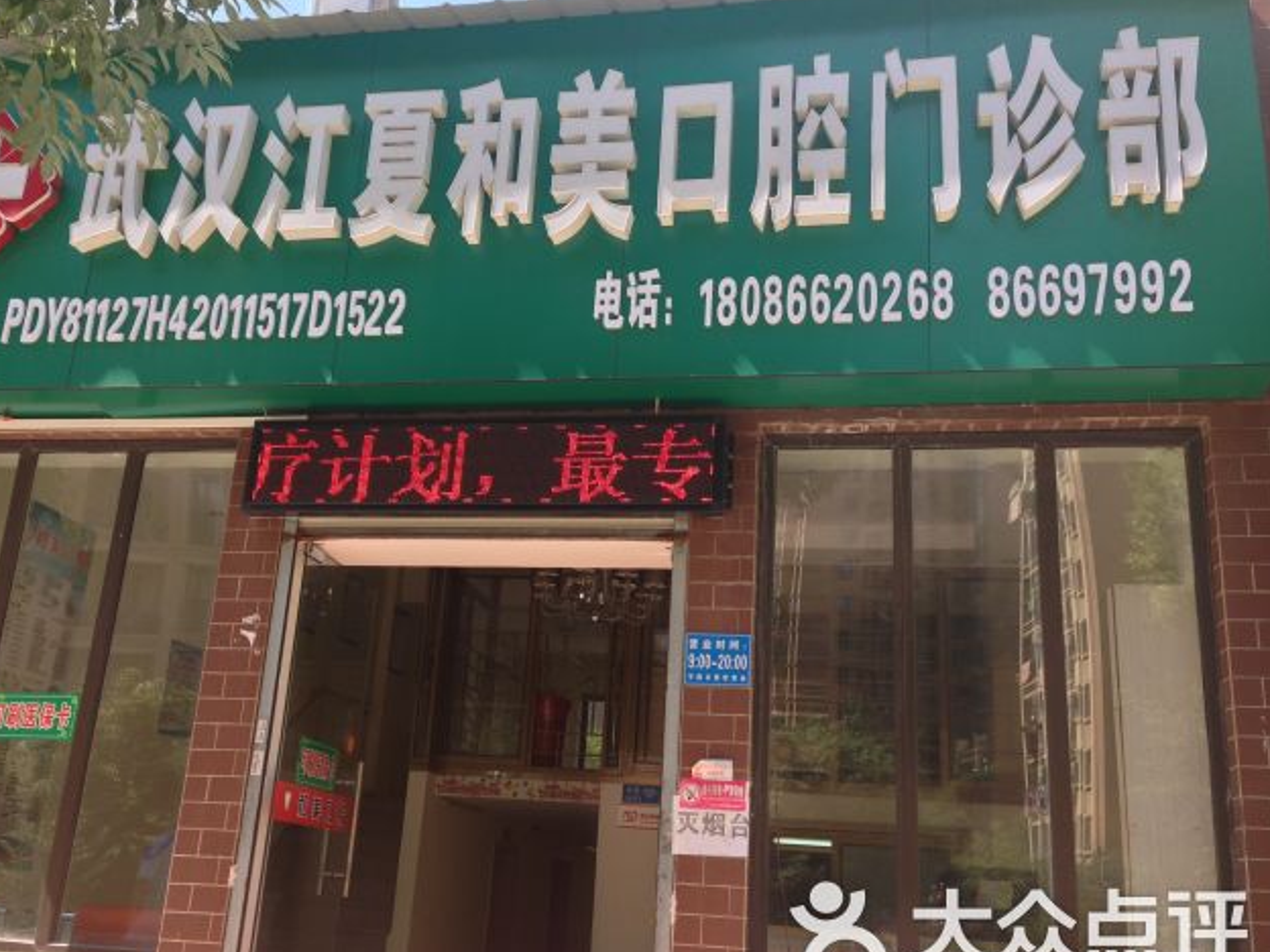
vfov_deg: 38.7
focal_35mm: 37
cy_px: 501
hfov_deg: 50.1
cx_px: 588
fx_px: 1357
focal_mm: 4.12
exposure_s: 1/339
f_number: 2.4
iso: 50
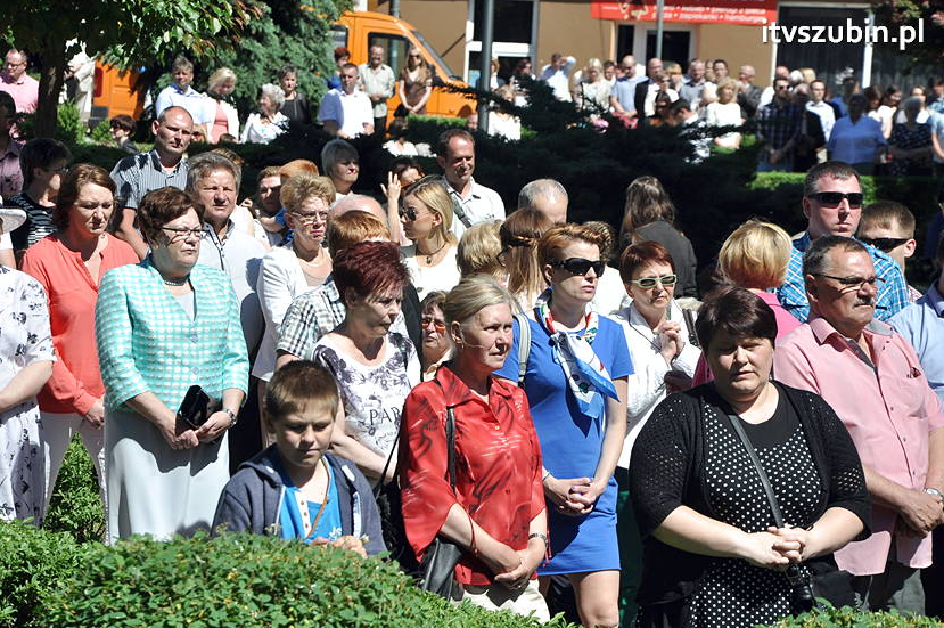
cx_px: 465
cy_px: 315
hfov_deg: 12.7
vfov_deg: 8.5
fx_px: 4231
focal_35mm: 162
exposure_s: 1/1250
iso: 400
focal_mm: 105
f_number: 9
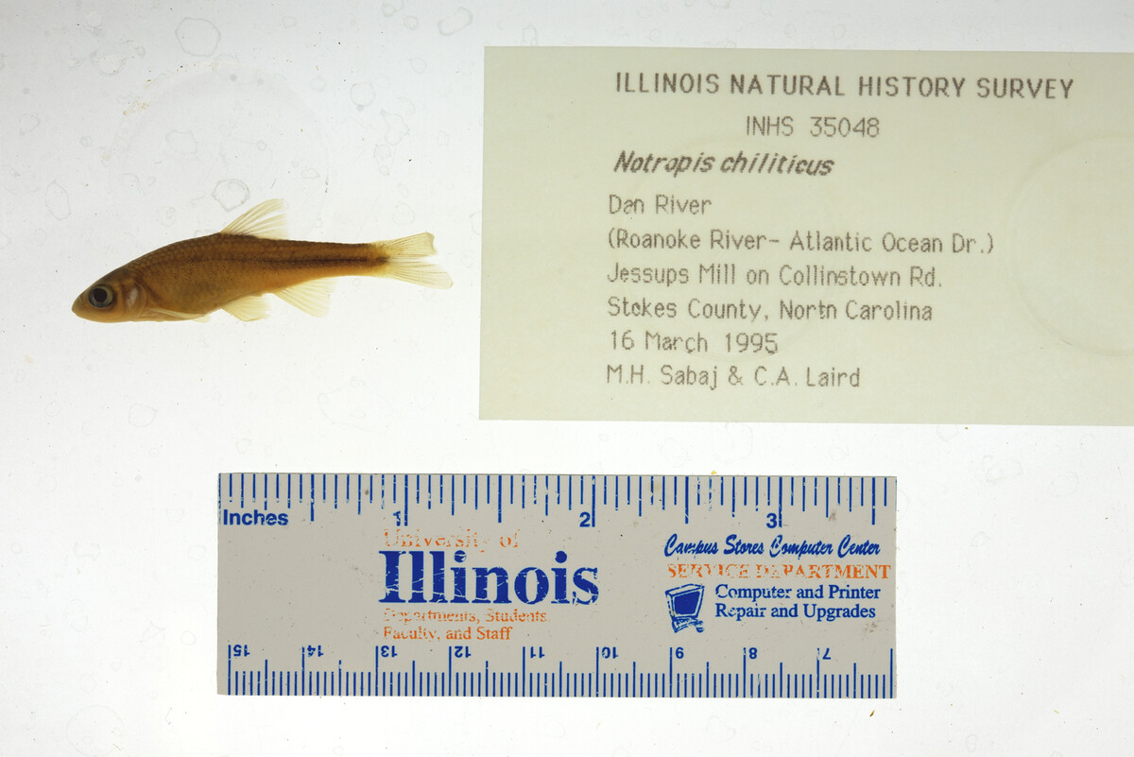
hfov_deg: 33.4
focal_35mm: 60
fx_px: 1891
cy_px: 378
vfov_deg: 22.6
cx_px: 567
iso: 100
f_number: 10
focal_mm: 60
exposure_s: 1/200
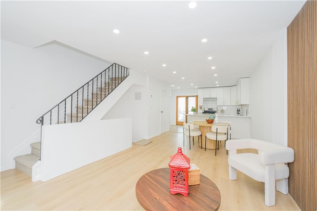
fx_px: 132
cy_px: 106
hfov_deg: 100.4
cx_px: 158
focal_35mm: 15
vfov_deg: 77.3
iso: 1600
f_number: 7.1
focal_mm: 10
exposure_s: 1/80
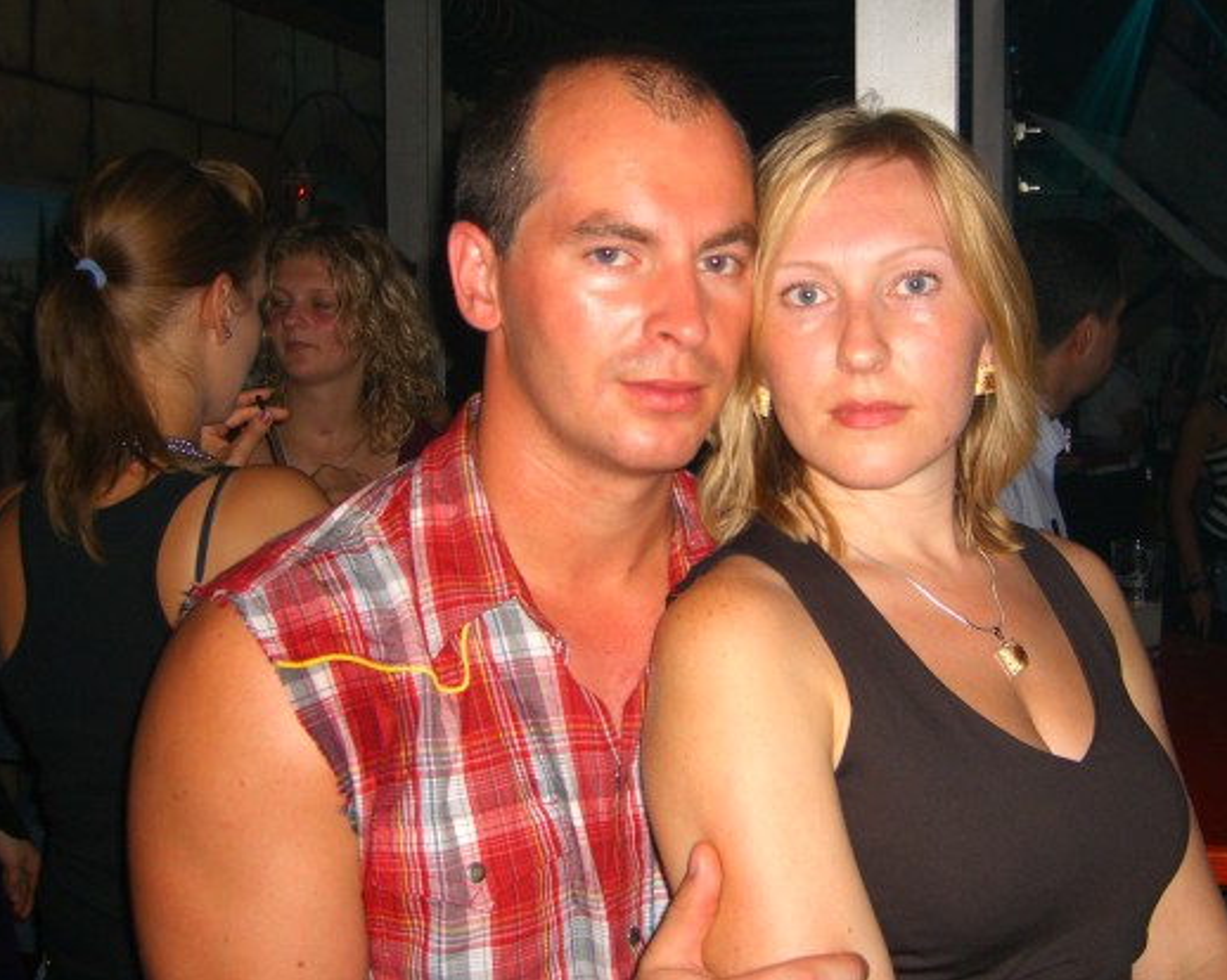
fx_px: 1561
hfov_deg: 42.8
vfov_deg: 34.9
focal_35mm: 43
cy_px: 452
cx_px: 706
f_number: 2.8
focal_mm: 7.9
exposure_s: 1/60
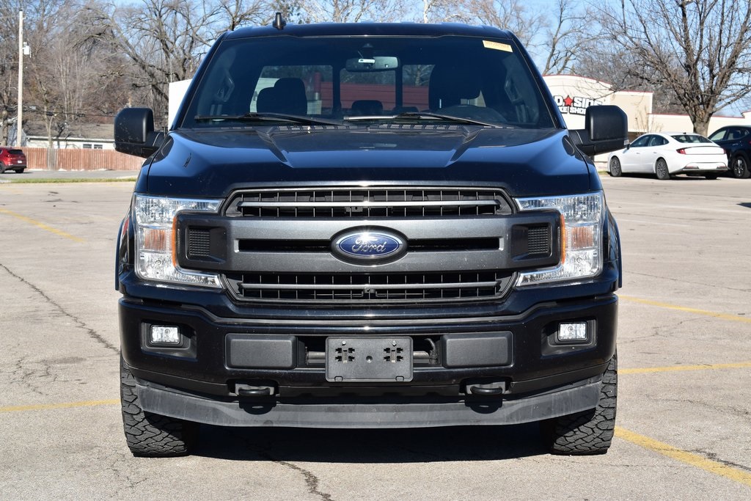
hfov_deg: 28.1
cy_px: 250
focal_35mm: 72
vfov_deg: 18.9
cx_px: 376
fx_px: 1502
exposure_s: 1/400
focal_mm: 48
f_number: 11
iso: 400
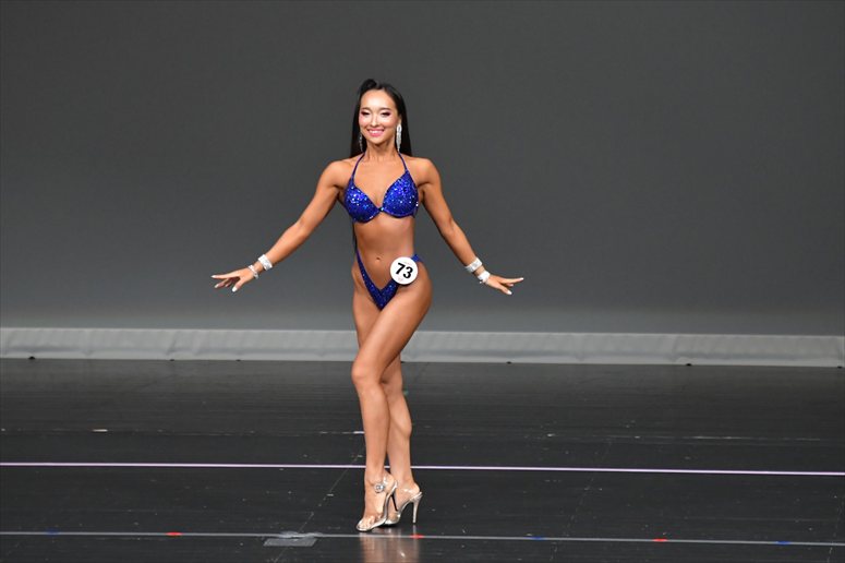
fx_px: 7390
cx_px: 422
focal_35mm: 315
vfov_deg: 4.4
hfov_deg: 6.5
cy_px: 282
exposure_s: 1/400
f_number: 5.6
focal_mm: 210
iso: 4000
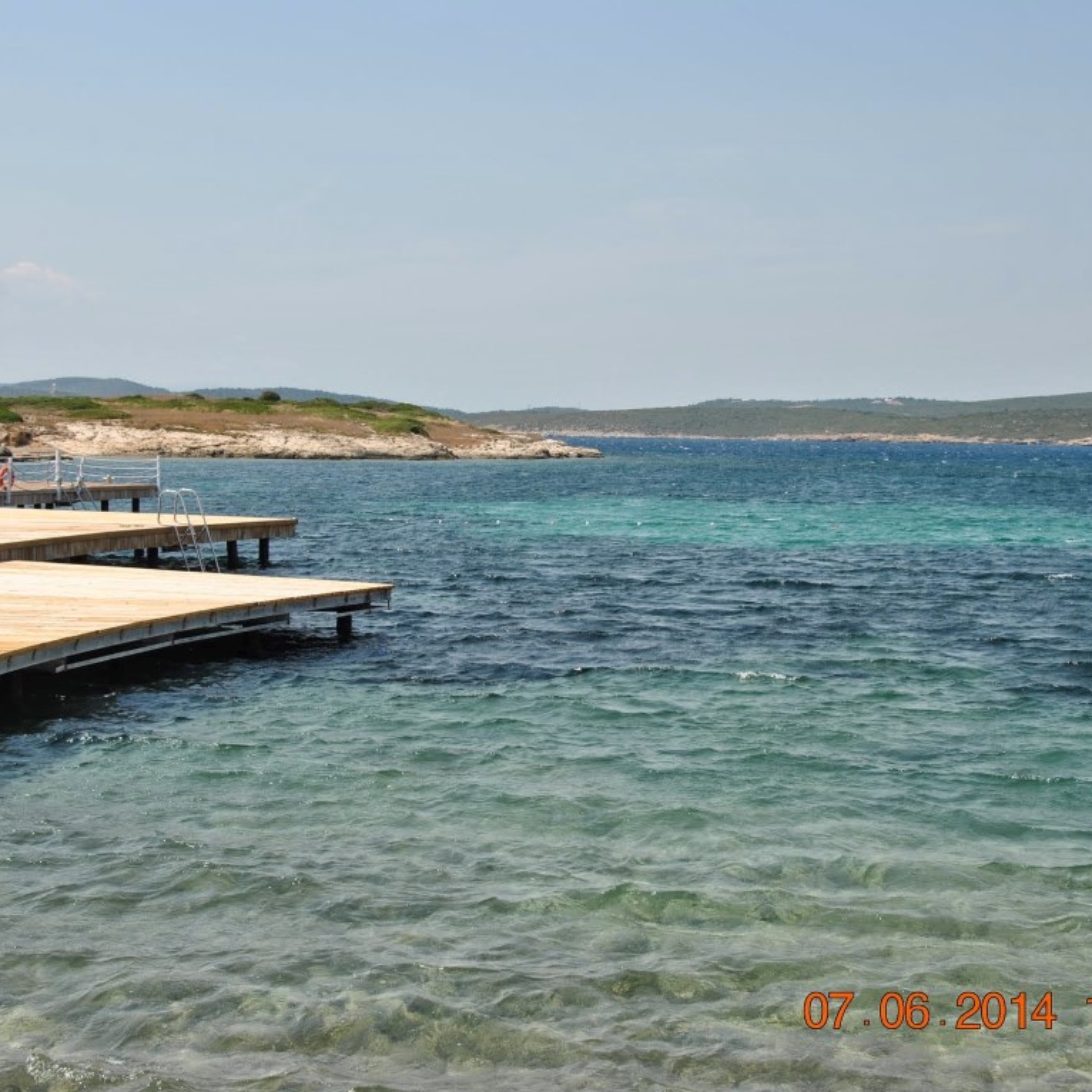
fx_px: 1843
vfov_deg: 33.0
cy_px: 546
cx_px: 547
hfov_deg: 33.0
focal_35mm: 52
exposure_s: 1/320
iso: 100
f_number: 9
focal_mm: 27
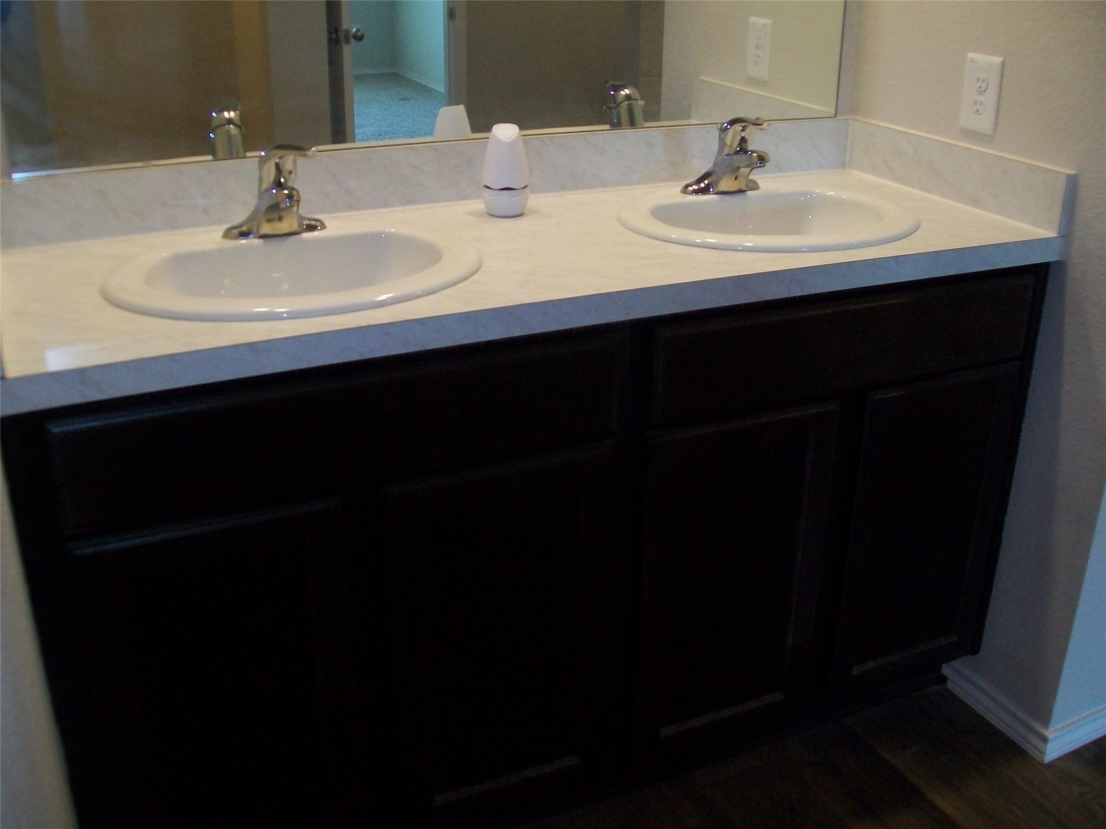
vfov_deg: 39.7
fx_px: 1150
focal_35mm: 36
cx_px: 553
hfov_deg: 51.4
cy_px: 414
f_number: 2.7
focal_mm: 6
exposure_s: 1/60
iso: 160
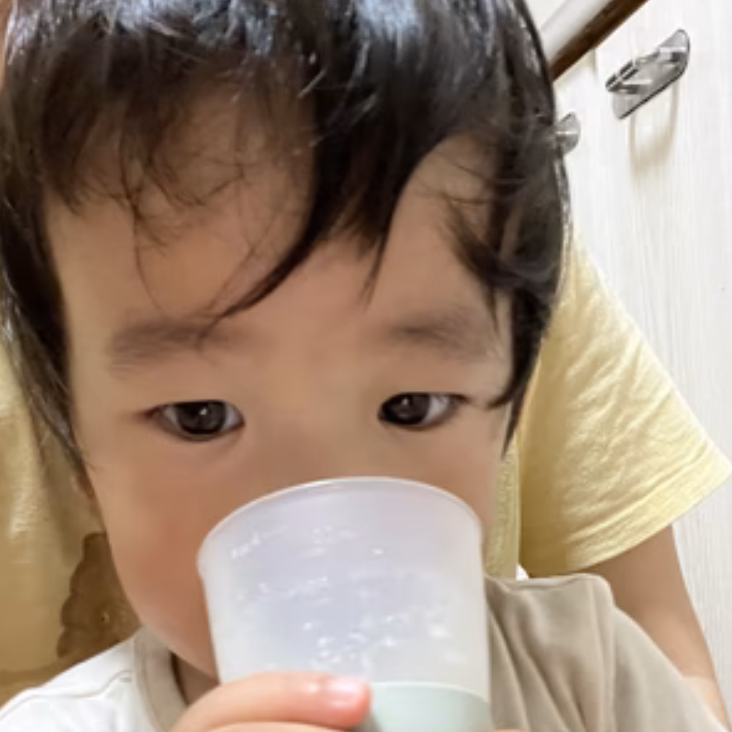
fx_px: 861
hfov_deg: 46.0
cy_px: 464
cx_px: 362
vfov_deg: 45.6
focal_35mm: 36
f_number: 2.2
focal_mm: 2.71
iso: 800
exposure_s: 1/17
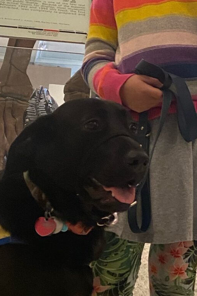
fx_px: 738
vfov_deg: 22.3
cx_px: 168
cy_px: 56
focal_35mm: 90
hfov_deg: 15.1
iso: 320
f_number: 1.8
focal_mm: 4.25
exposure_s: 1/60
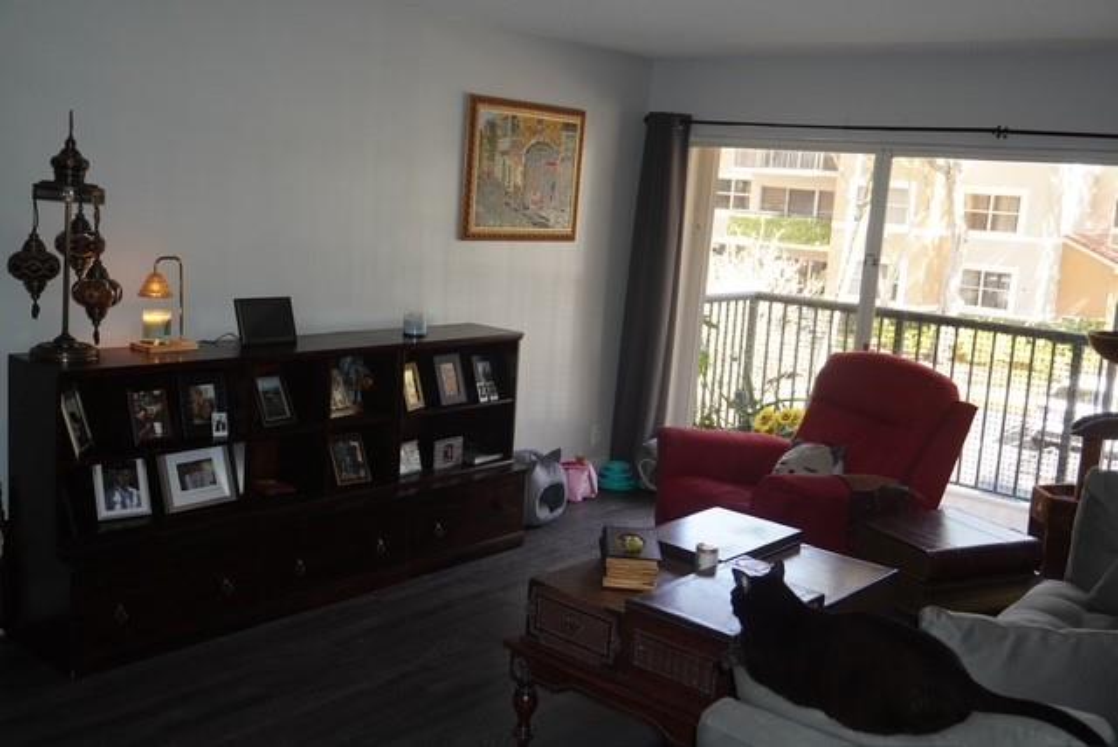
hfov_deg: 53.1
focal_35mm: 36
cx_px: 559
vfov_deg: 36.9
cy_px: 374
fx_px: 1119
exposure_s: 1/60
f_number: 4.5
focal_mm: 24
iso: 400
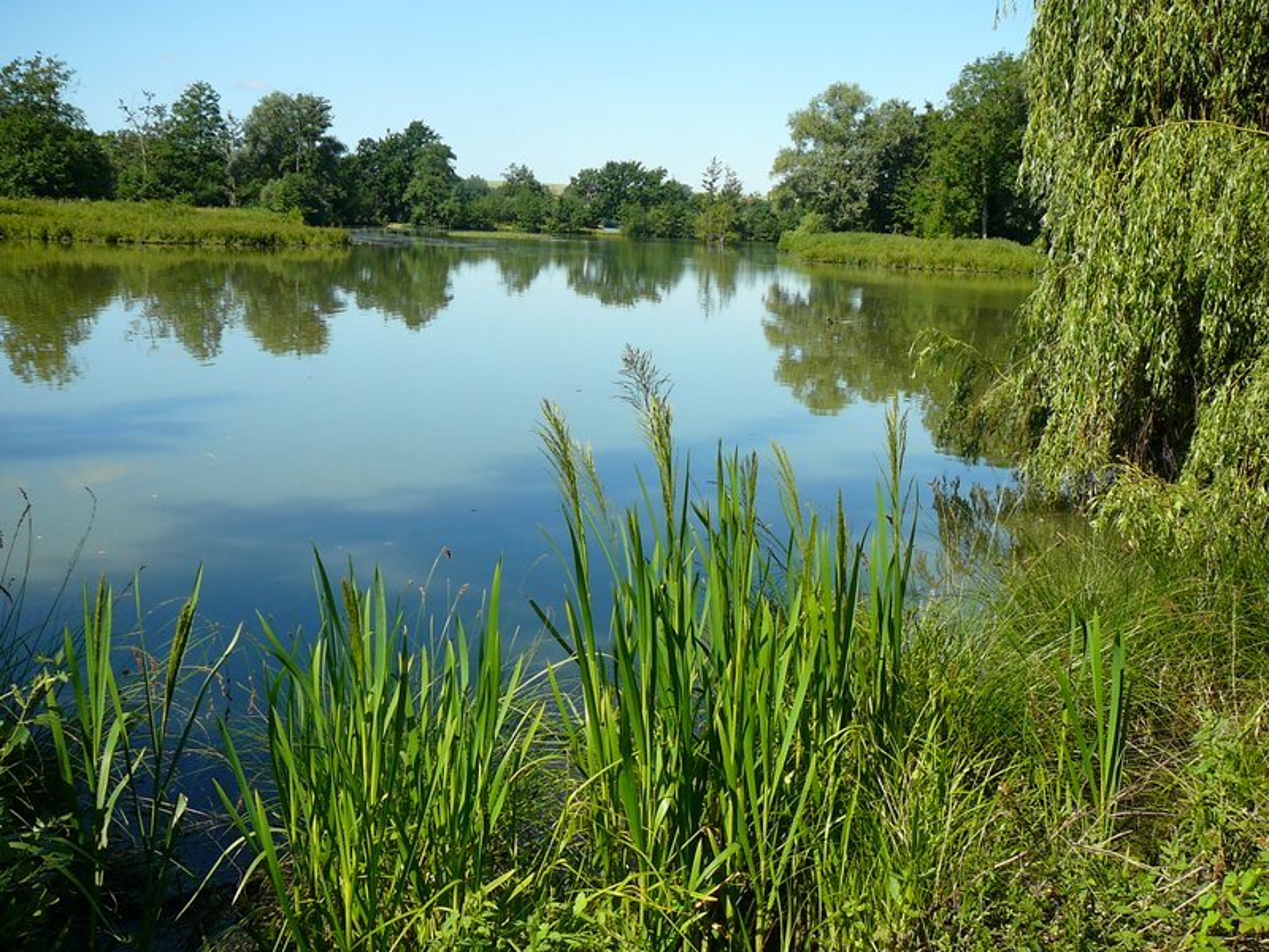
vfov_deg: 40.7
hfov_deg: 52.6
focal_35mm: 35
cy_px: 476
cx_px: 634
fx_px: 1283
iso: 80
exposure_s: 1/800
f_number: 2.8
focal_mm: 5.2
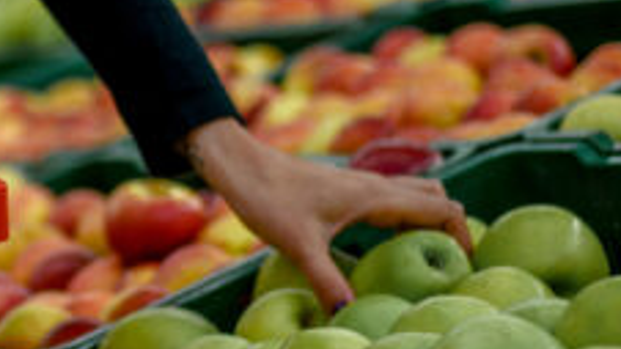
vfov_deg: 7.3
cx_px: -148
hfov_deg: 12.5
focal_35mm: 167
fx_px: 2749
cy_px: 243
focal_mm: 50
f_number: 1.8
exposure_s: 1/250
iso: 160
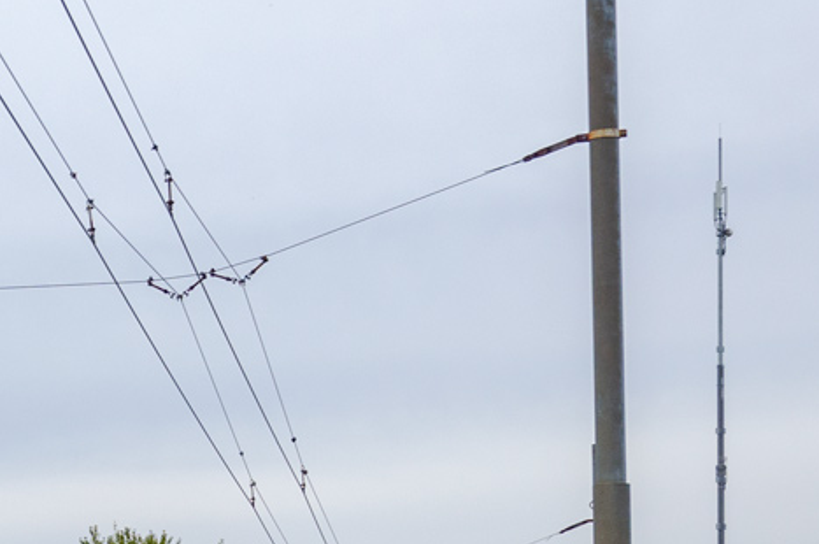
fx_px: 3830
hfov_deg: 11.8
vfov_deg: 8.1
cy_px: 532
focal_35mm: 169
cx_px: -298
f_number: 5.6
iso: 320
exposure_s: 1/400
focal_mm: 35
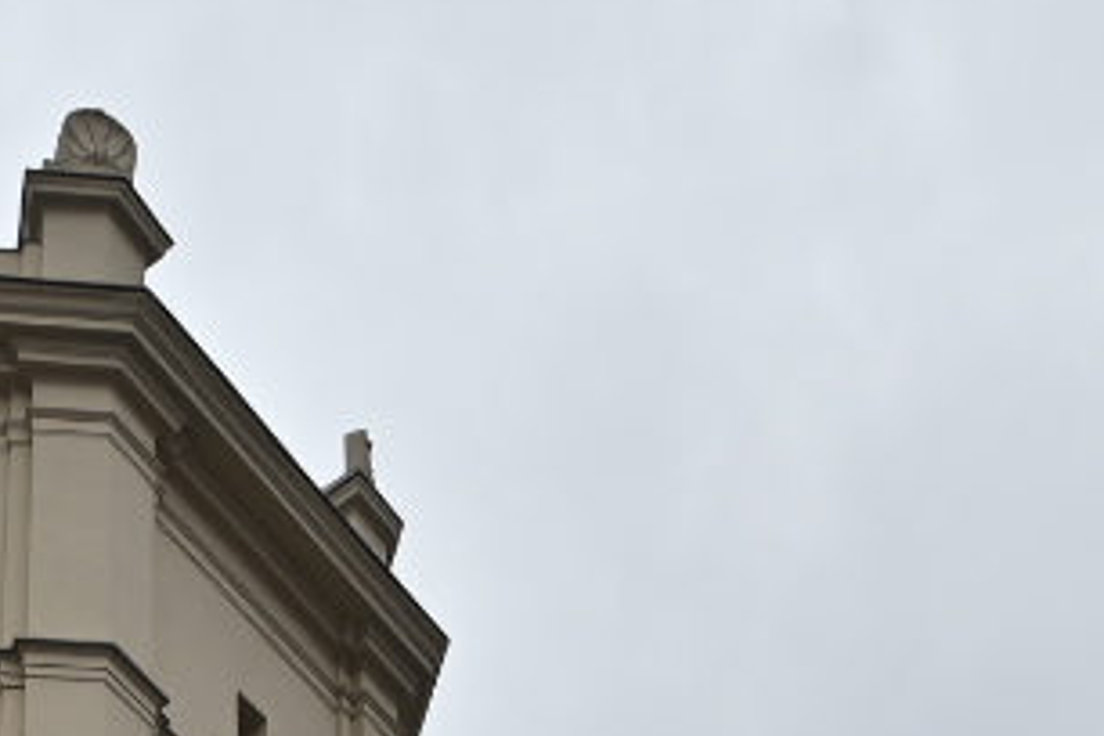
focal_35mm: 74
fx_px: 2269
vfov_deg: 13.3
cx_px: -119
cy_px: 1808
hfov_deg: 25.3
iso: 100
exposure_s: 1/320
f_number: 5.6
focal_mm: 14
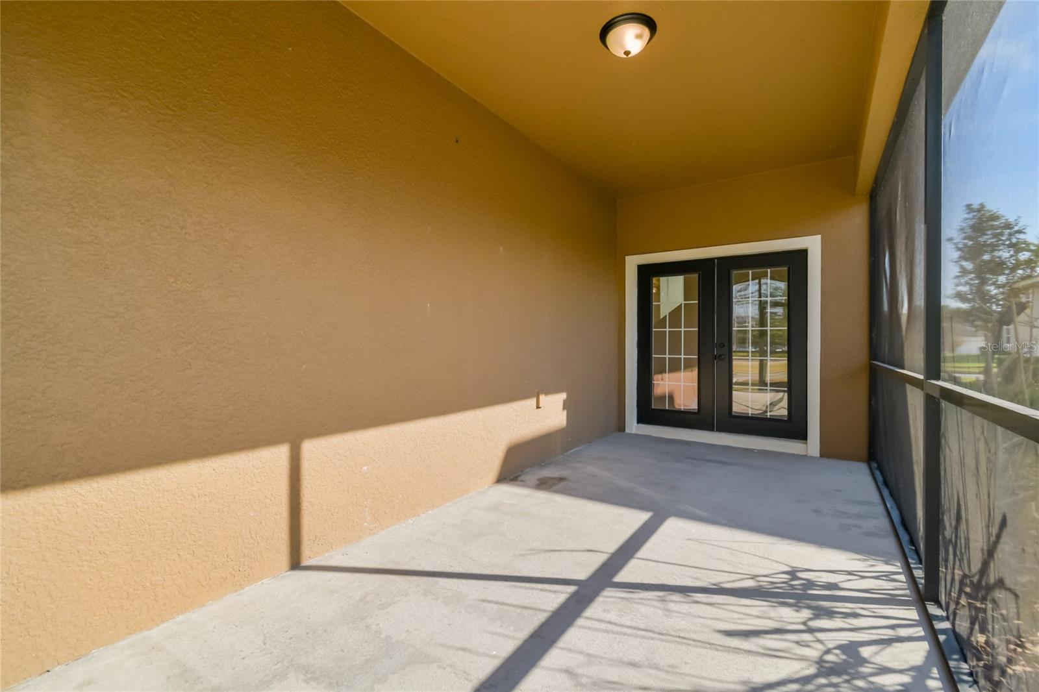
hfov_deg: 100.4
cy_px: 346
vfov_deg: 77.3
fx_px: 433
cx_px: 520
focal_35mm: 15
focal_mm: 10
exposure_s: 1/80
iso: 100
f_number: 8
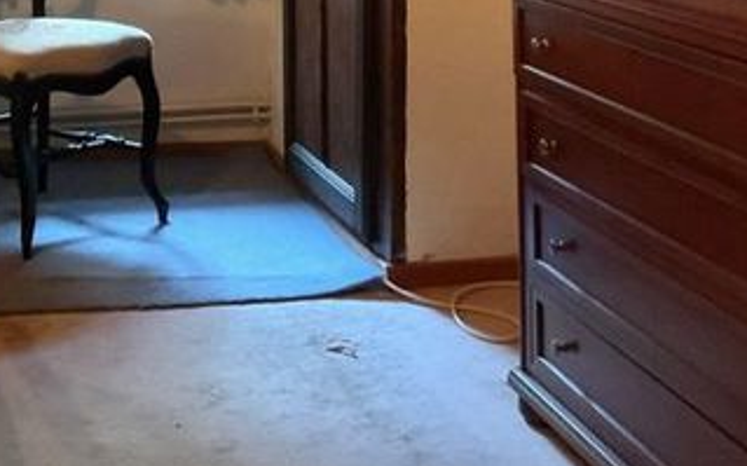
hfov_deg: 29.3
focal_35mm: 68
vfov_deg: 17.9
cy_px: -141
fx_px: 1384
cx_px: 118
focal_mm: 3
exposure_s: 1/30
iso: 500
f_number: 1.8
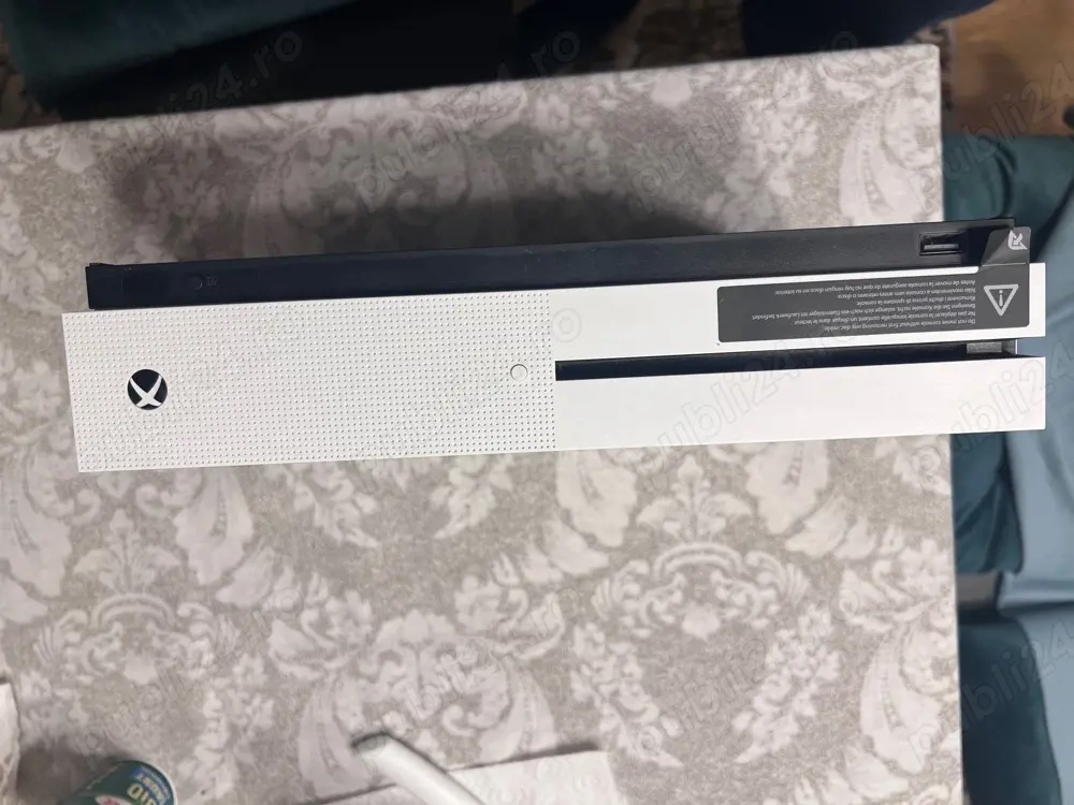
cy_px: 402
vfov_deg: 53.1
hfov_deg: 67.3
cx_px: 537
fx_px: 807
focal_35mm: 26
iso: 50
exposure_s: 1/100
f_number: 1.5
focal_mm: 5.7
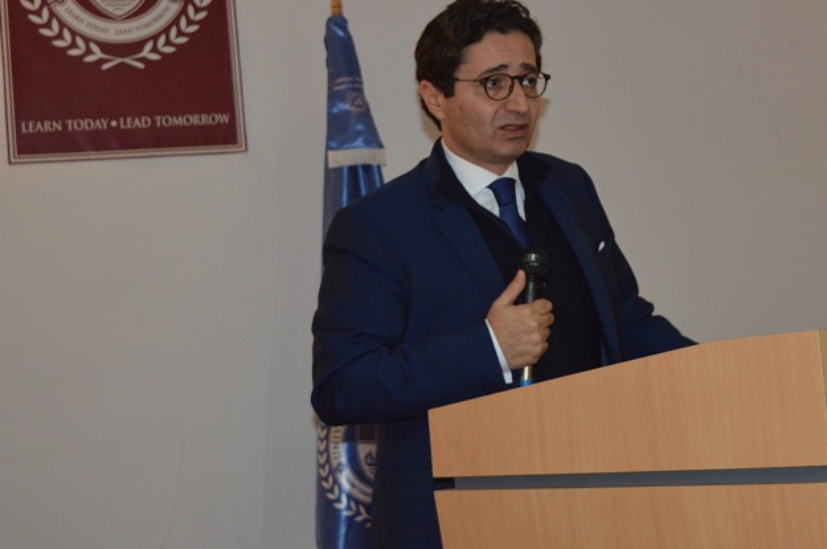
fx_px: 1652
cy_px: 155
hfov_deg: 28.0
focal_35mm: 72
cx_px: 531
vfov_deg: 18.8
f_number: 4.2
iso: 640
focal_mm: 30
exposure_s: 1/60
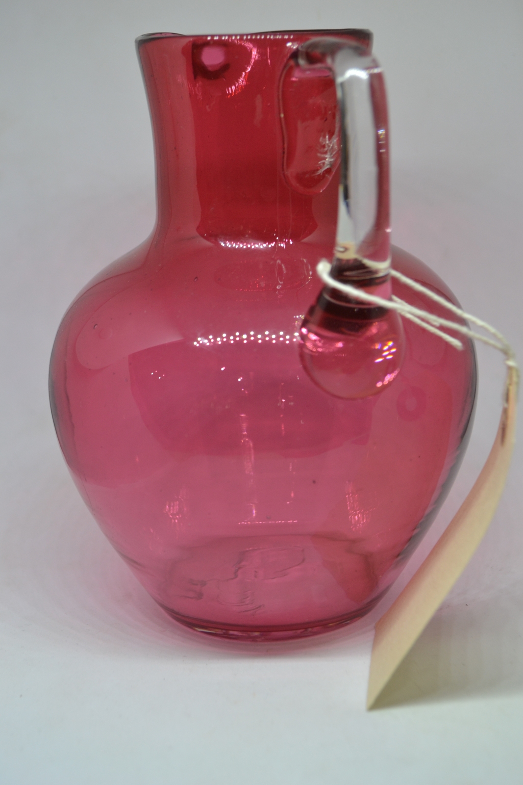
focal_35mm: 54
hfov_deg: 25.1
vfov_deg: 36.9
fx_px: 1176
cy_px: 392
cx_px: 262
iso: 400
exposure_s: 1/50
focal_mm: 36
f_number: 5.3
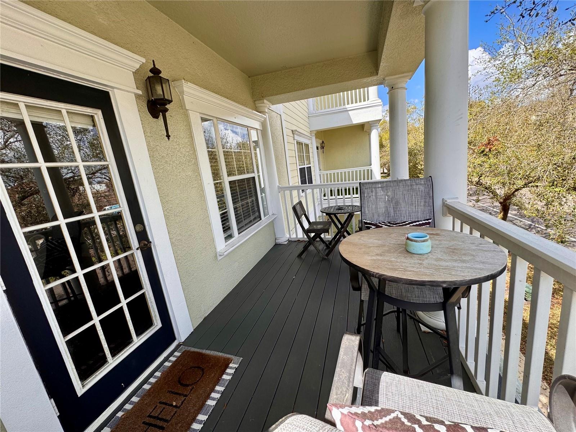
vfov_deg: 85.7
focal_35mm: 14
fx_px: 233
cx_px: 288
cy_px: 216
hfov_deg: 102.1
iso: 40
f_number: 2.2
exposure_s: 1/508
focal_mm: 2.22
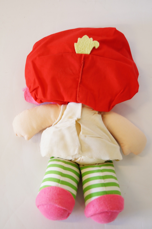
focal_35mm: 52
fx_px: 334
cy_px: 114
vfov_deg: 37.9
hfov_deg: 25.7
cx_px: 76
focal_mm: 35
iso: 100
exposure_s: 1/8
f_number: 4.5
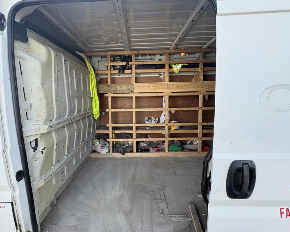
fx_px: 129
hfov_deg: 96.6
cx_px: 134
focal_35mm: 15
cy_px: 116
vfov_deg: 84.0
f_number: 2.2
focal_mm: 2.22
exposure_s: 1/186
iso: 64
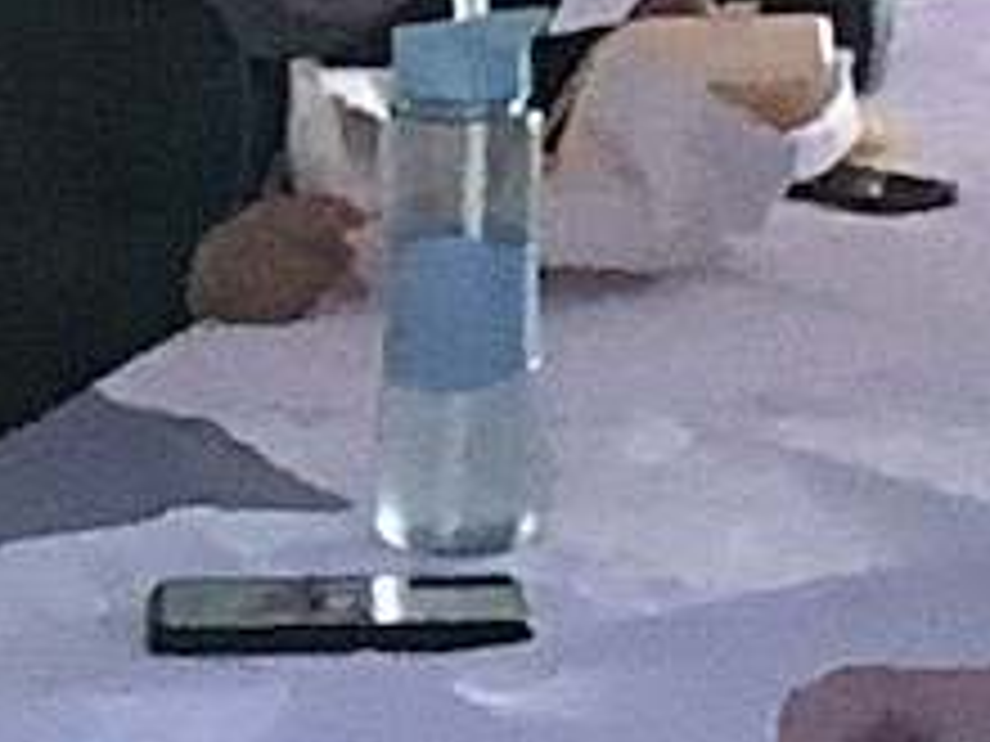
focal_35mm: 141
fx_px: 4033
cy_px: -445
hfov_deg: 14.0
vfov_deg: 10.1
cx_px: 508
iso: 640
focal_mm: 2.15
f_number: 2.4
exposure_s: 1/30
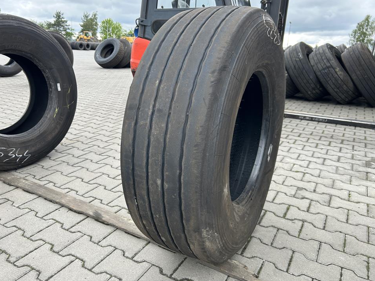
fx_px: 303
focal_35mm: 28
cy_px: 134
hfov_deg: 63.4
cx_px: 182
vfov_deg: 49.7
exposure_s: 1/289
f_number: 1.5
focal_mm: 5.7
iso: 40
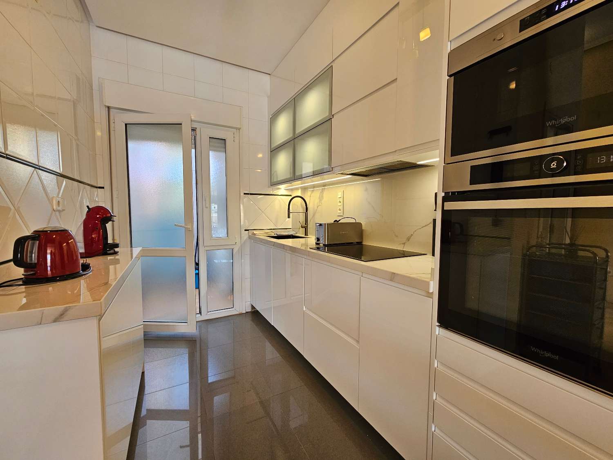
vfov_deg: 89.9
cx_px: 306
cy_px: 230
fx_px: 230
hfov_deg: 106.2
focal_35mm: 13
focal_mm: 2.2
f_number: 2.2
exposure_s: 1/50
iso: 160
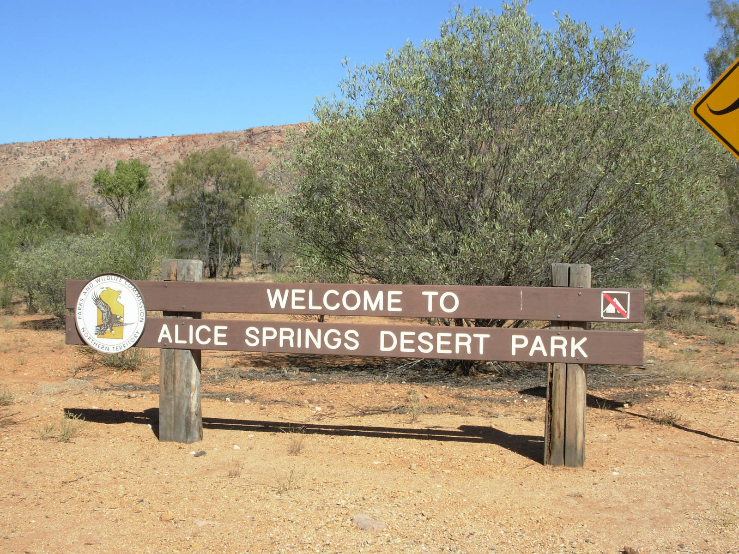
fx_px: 961
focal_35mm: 45
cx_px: 370
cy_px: 277
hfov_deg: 42.1
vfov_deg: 32.2
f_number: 5.3
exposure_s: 1/430
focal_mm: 7.5
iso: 50
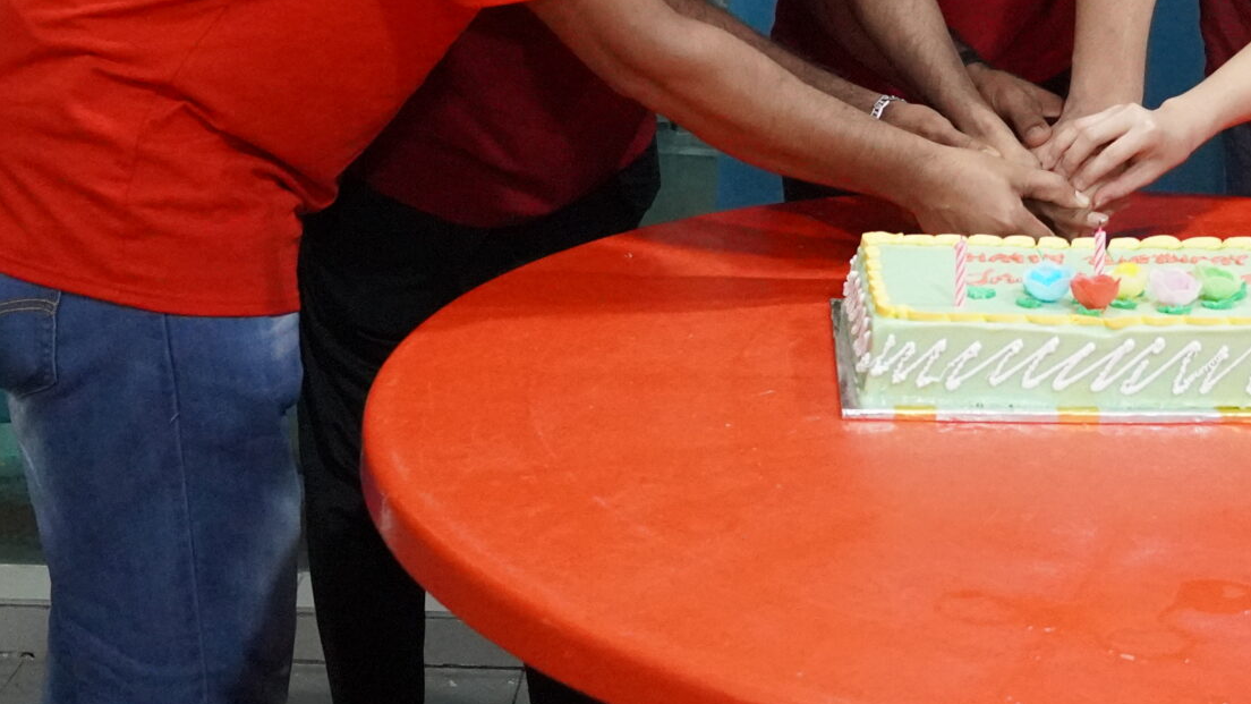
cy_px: -154
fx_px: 2296
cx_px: 905
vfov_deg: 16.6
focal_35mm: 69
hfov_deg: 30.1
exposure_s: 1/125
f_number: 4
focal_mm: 19
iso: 6400
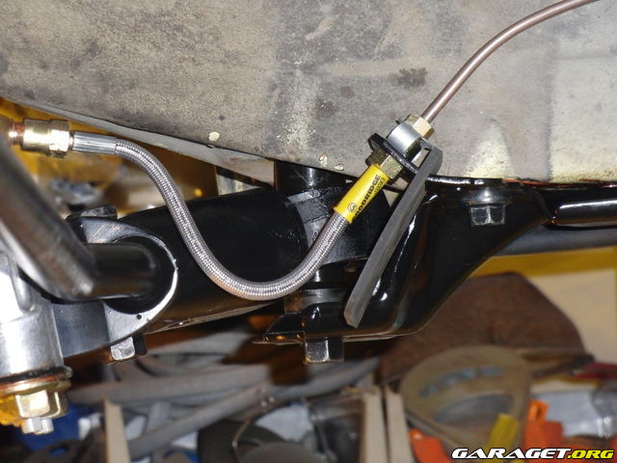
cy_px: 232
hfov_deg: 13.2
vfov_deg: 9.9
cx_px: 308
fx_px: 2674
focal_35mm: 150
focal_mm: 25.9
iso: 400
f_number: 4.6
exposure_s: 1/15
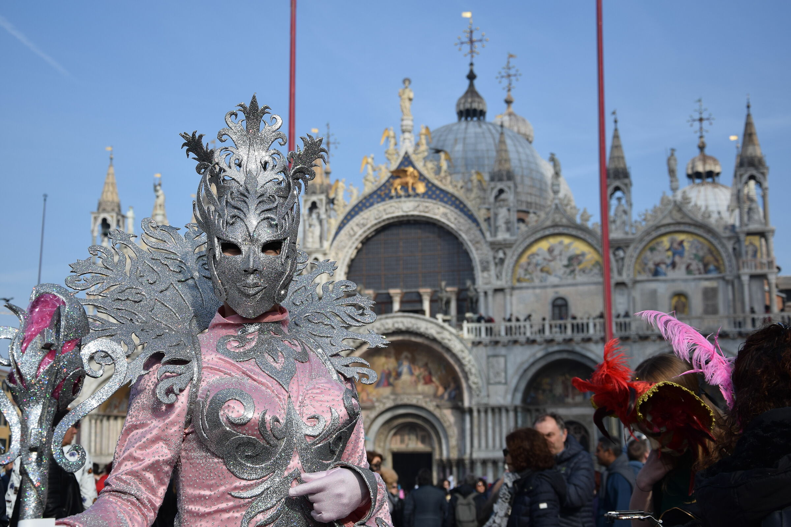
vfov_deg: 23.8
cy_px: 264
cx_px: 396
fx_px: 1252
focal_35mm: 57
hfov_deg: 35.1
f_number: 5.6
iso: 100
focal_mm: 38
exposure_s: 1/640
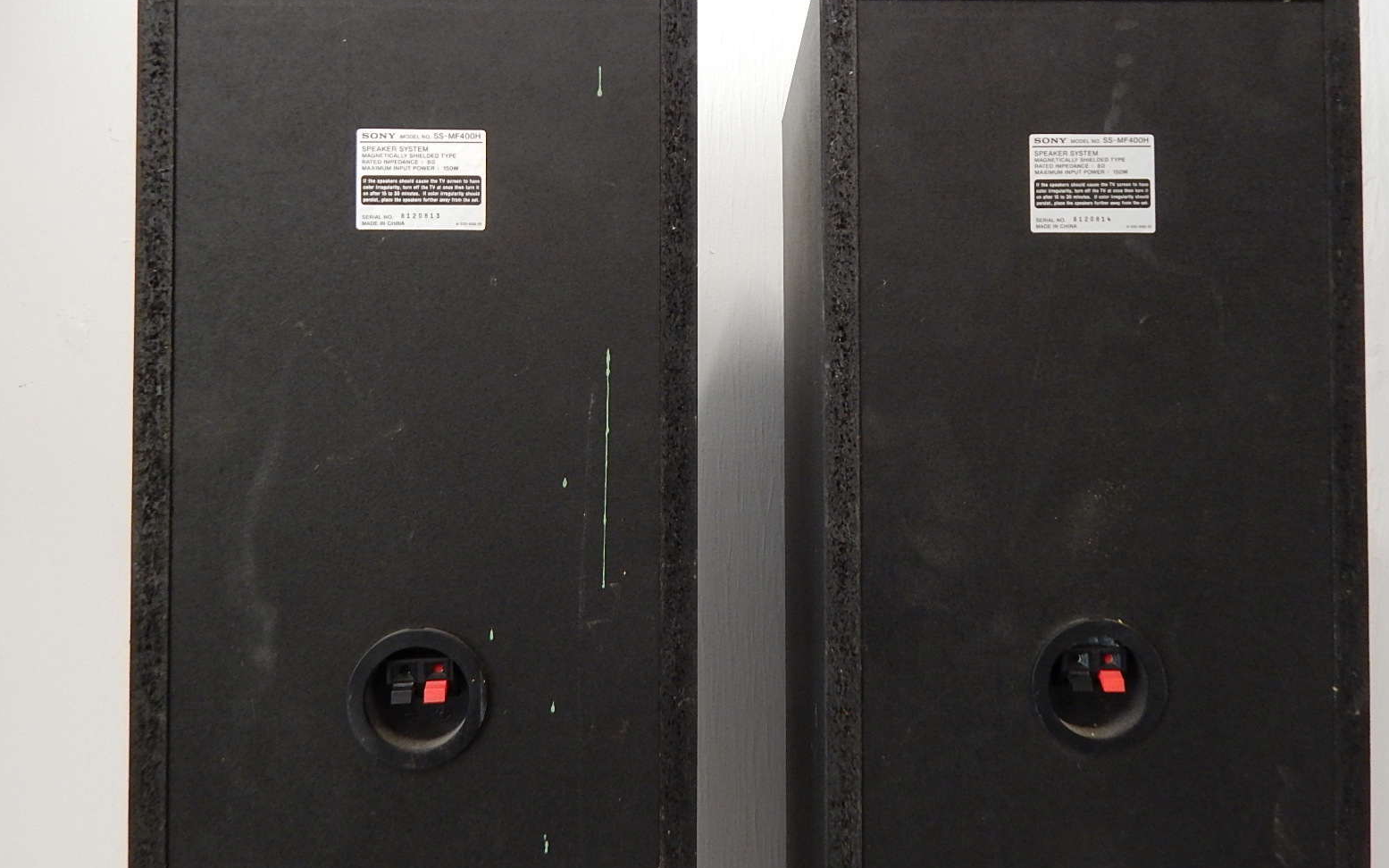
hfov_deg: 74.8
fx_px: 909
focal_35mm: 24
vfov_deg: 50.9
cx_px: 712
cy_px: 366
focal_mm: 4
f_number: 3
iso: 400
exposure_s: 1/40
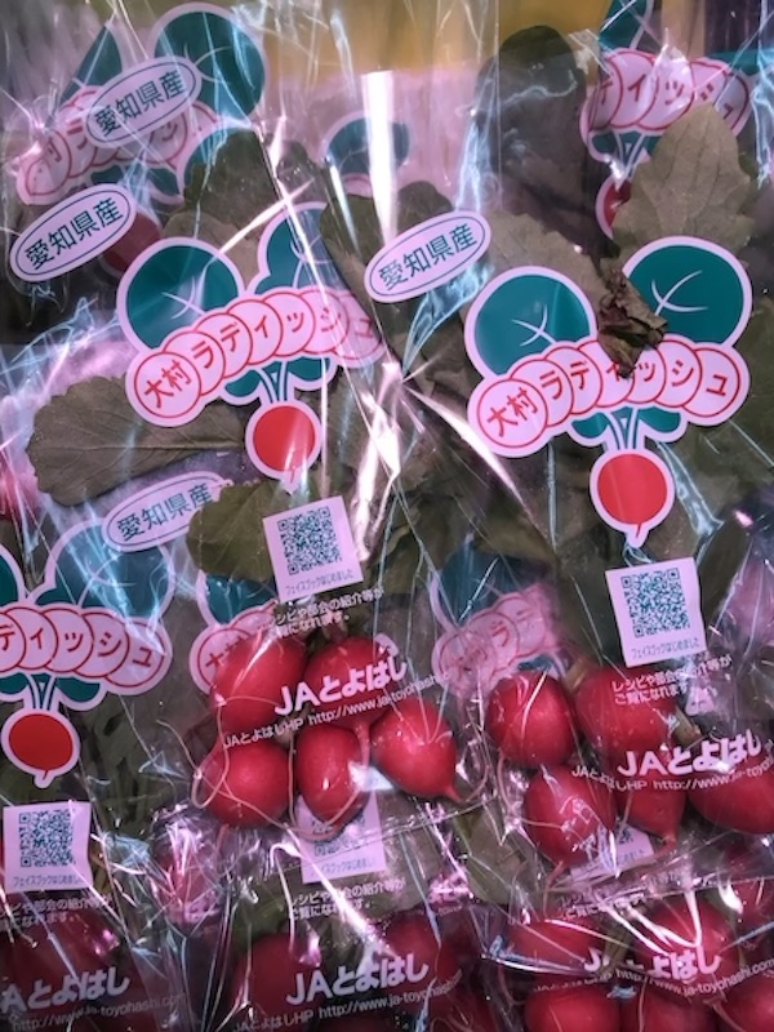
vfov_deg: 63.4
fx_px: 835
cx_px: 387
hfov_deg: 49.7
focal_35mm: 28
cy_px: 516
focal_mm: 3.99
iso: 25
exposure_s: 1/100
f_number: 1.8
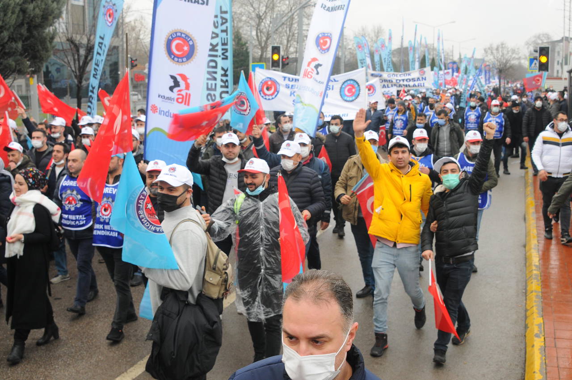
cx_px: 286
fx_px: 666
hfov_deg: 46.5
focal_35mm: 42
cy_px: 190
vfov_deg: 31.8
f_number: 5.6
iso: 400
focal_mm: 28
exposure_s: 1/125
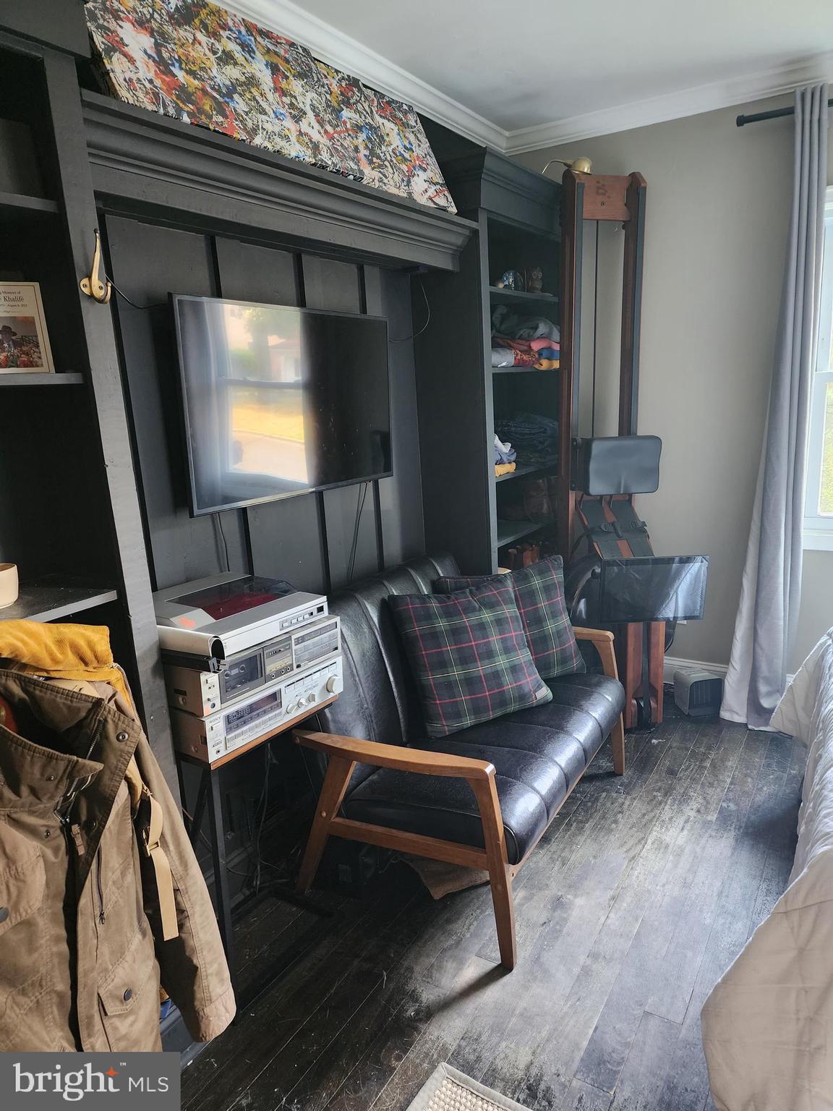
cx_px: 416
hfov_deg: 58.9
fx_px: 738
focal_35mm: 23
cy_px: 556
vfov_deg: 73.9
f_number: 1.8
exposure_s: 1/30
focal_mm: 6.4
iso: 500
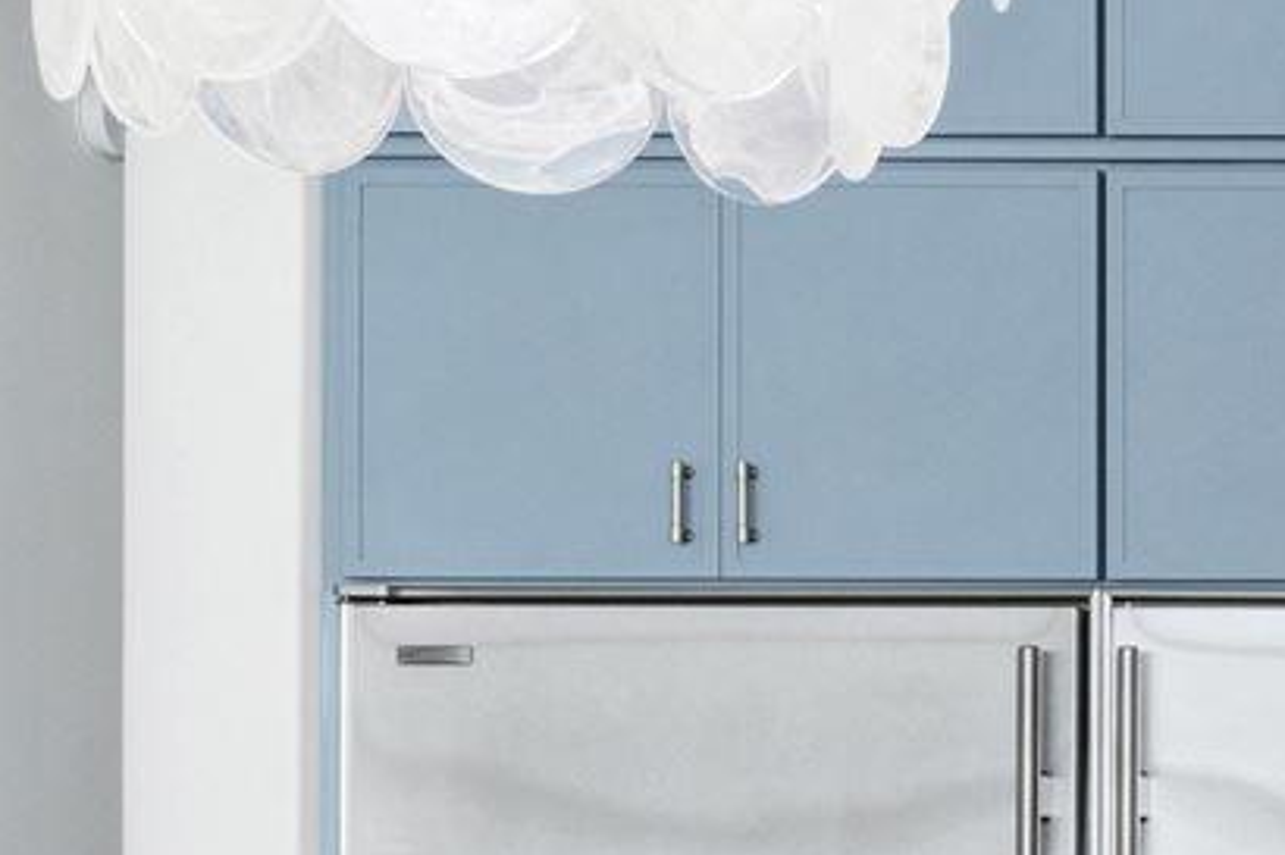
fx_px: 5352
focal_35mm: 150
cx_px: 3705
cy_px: 1043
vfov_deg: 9.0
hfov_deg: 10.4
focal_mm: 20
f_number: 11
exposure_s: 1/30
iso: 400
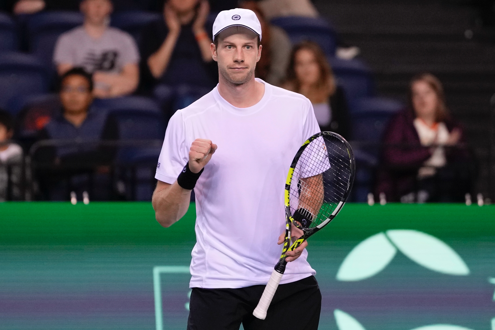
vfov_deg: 4.6
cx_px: 248
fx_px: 4125
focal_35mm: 300
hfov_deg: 6.9
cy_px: 165
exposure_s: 1/1250
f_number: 2.8
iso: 2000
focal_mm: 200
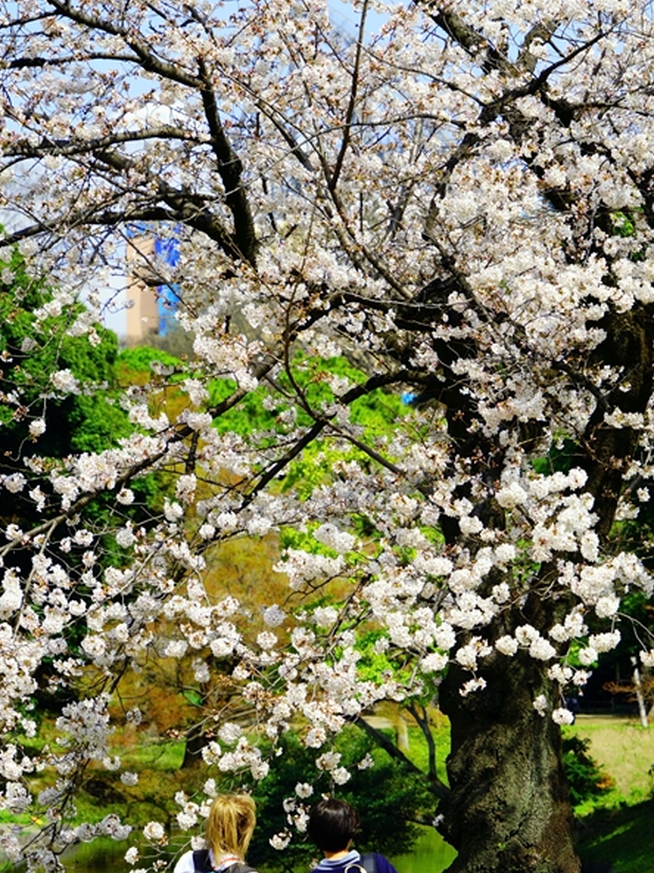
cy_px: 554
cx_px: 378
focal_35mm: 156
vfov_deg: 12.7
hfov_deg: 9.5
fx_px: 3930
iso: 100
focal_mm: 120
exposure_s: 1/250
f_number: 8
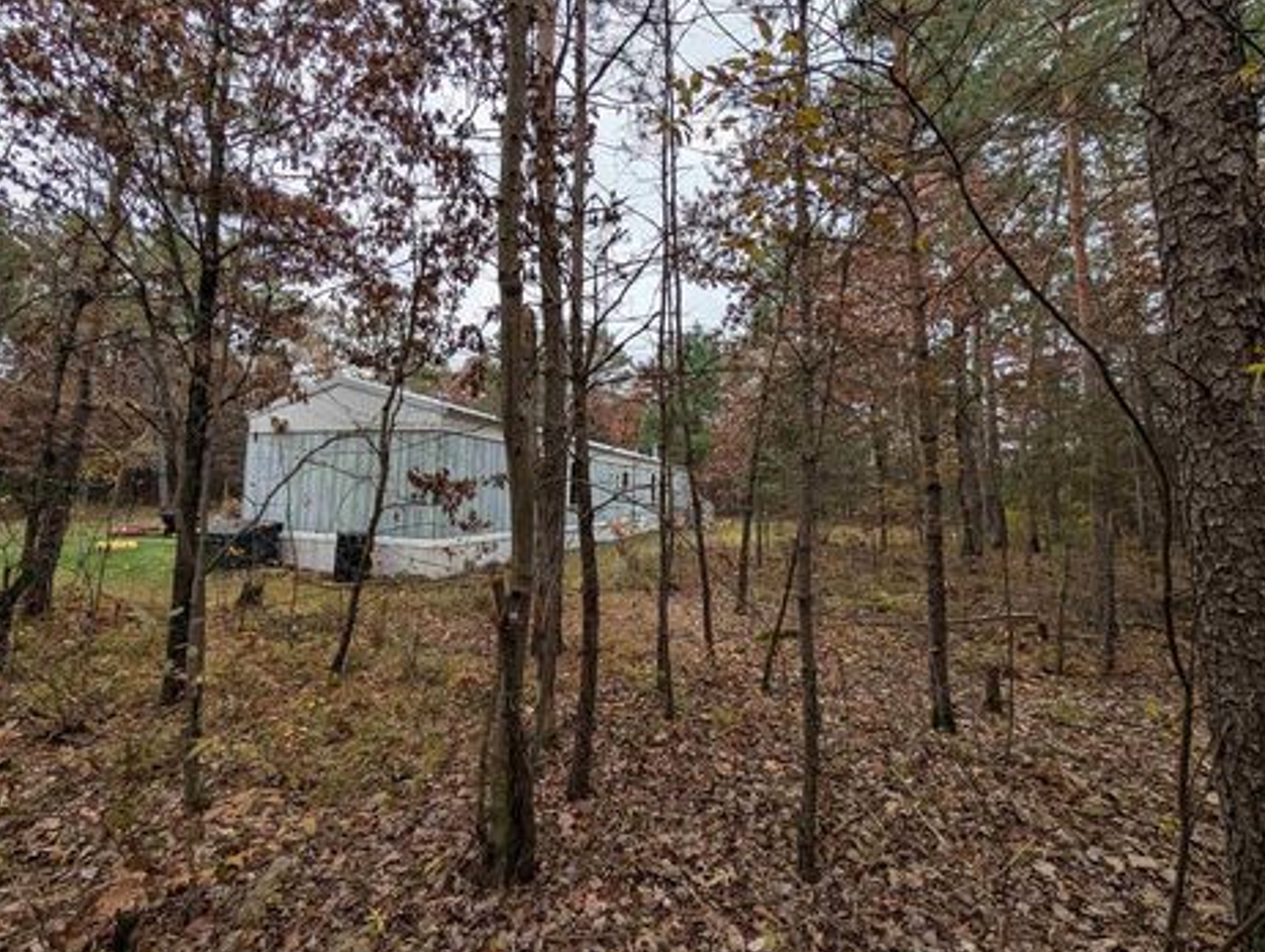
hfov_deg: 106.1
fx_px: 476
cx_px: 649
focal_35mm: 13
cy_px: 458
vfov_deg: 90.0
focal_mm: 2.02
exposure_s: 1/681
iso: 54
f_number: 1.7
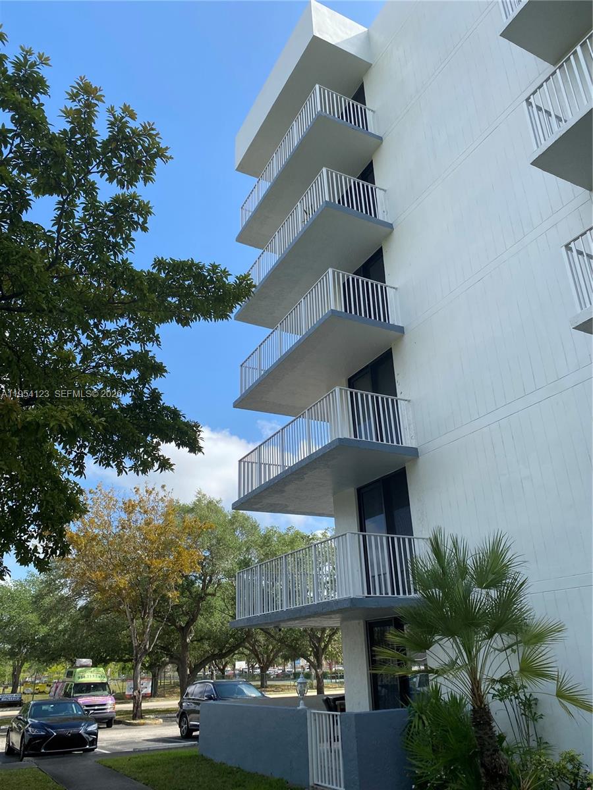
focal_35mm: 26
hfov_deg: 53.1
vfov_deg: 67.3
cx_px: 296
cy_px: 395
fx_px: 594
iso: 32
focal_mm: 4.25
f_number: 1.8
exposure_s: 1/1484
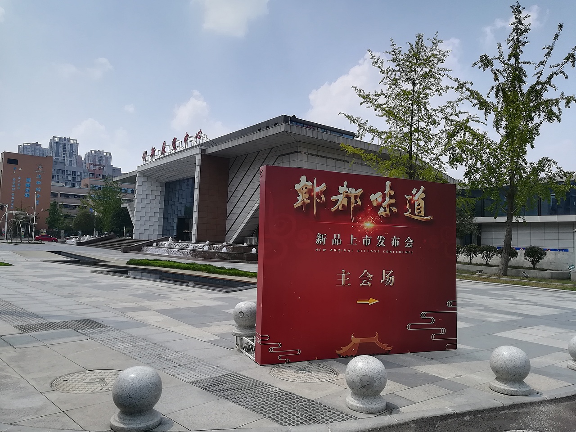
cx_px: 288
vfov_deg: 53.1
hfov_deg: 67.3
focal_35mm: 26
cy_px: 216
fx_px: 433
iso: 50
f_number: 2.2
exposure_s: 1/618
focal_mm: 3.83
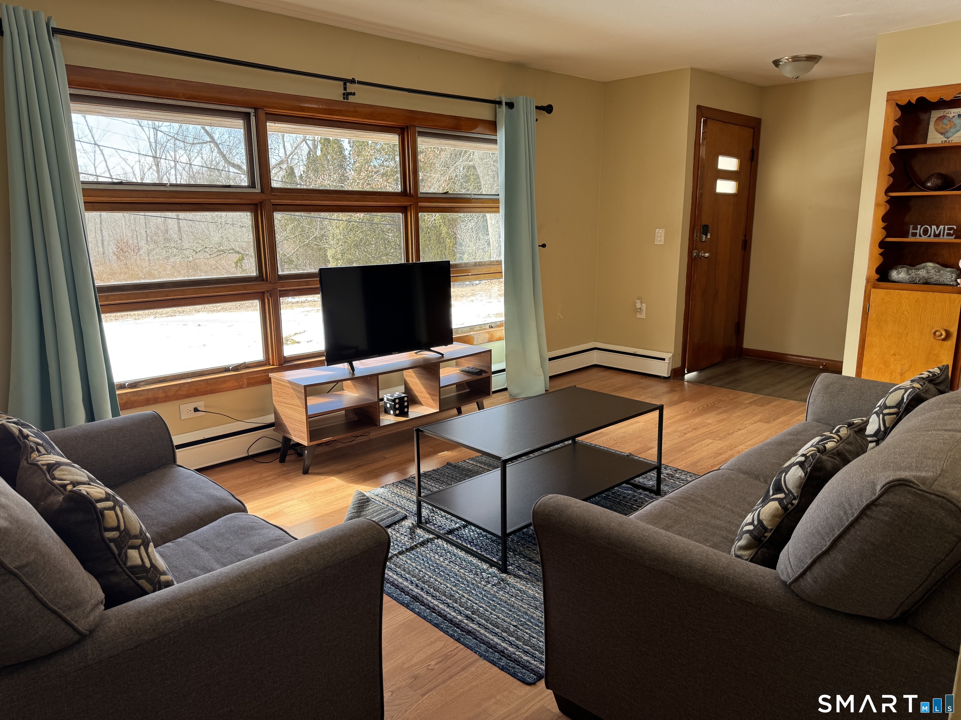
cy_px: 360
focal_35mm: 24
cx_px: 480
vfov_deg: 56.8
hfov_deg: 71.6
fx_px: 666
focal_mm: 6.76
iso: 64
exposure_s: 1/121
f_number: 1.78
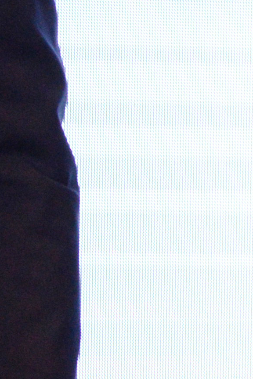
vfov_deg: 4.2
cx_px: -613
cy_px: 110
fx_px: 5140
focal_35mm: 488
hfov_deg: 2.8
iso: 2500
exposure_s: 1/125
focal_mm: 70
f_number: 7.1
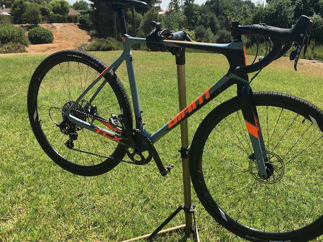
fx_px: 336
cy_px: 110
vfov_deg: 39.6
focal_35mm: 36
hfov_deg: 51.2
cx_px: 187
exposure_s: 1/1026
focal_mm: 4.15
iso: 25
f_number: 2.2
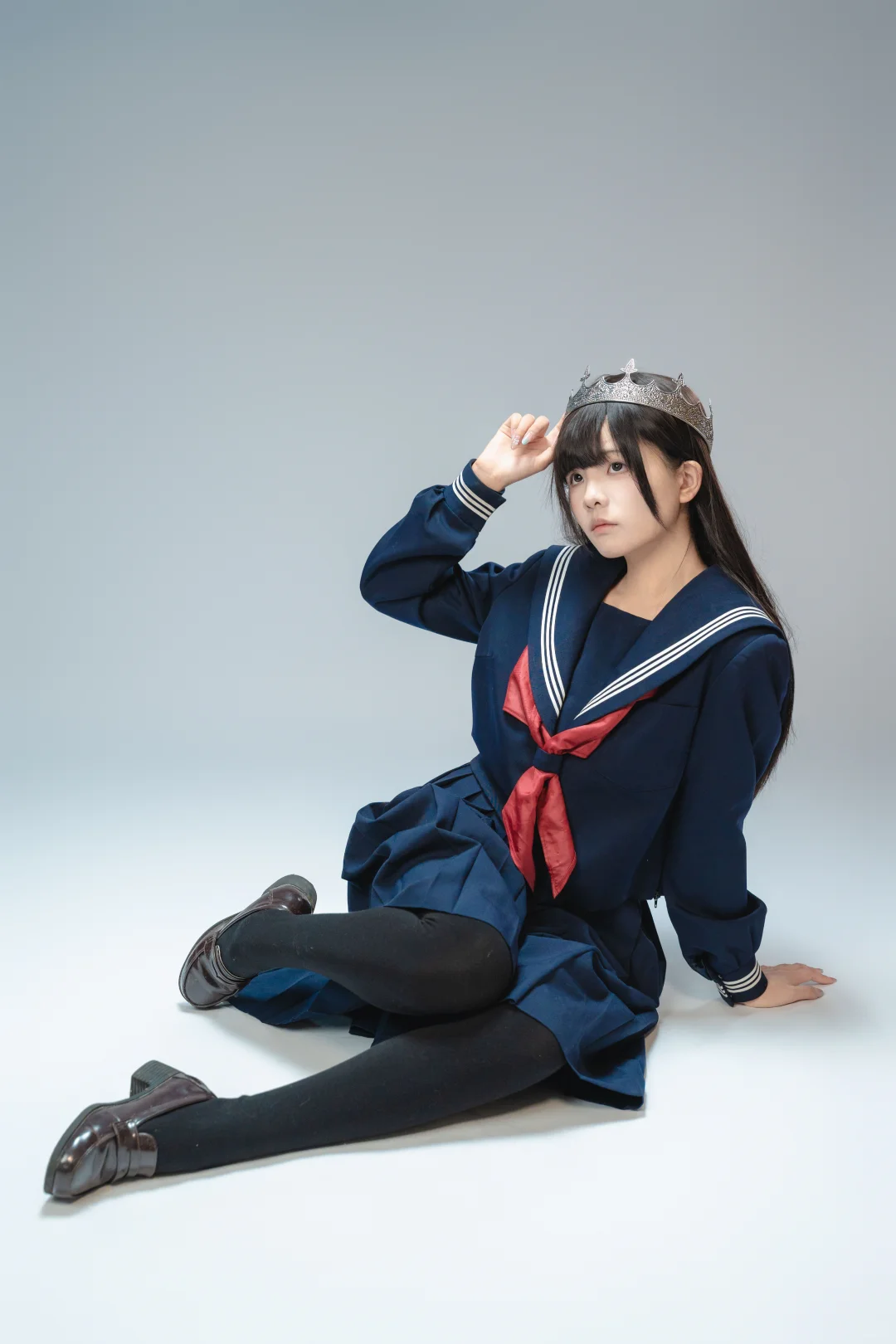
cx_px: 448
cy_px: 672
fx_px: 1784
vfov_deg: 41.3
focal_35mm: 48
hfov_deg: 28.2
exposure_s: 1/160
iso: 800
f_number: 4
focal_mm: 47.8
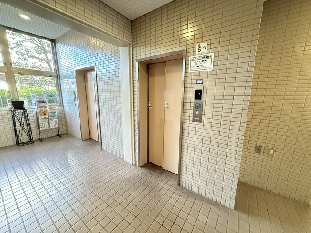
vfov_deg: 85.7
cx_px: 156
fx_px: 126
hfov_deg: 102.1
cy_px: 116
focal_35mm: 14
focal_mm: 2.22
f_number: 2.2
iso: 1250
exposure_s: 1/60
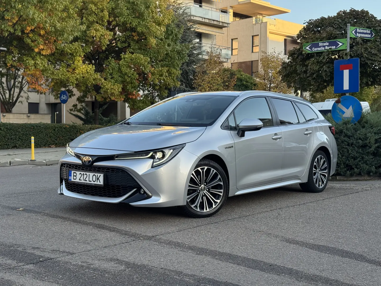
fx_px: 528
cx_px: 190
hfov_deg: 39.7
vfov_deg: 30.3
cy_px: 143
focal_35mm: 48
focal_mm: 6.76
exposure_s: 1/495
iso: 64
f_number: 1.78
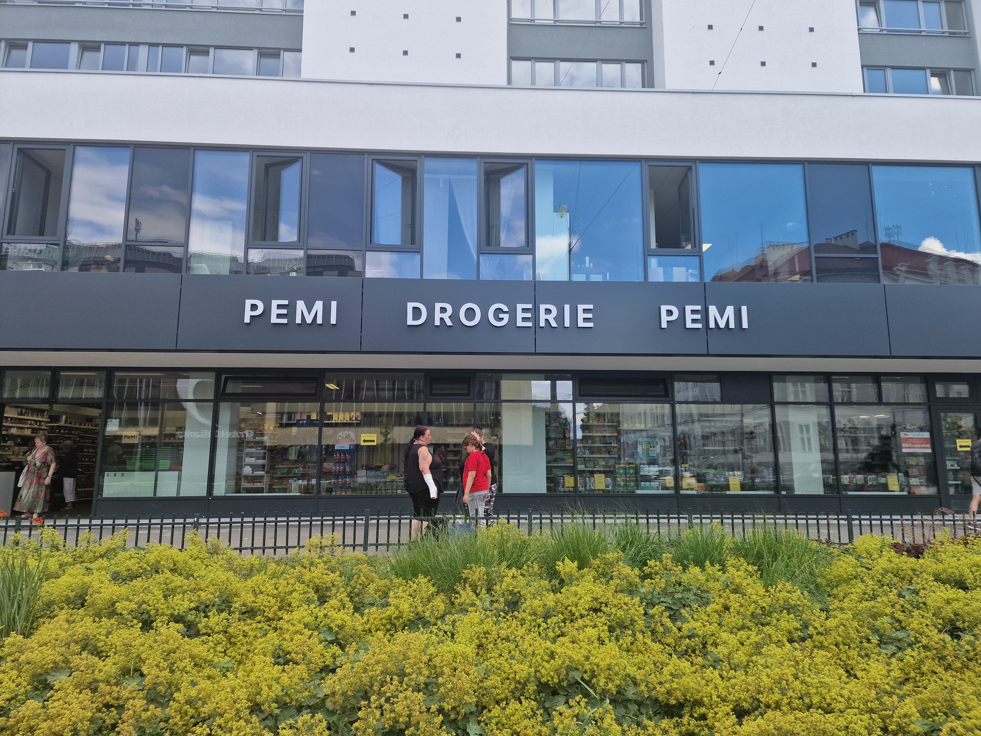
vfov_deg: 58.9
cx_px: 490
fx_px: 652
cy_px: 368
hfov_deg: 73.9
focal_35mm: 23
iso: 50
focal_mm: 6.4
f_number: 1.8
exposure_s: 1/302
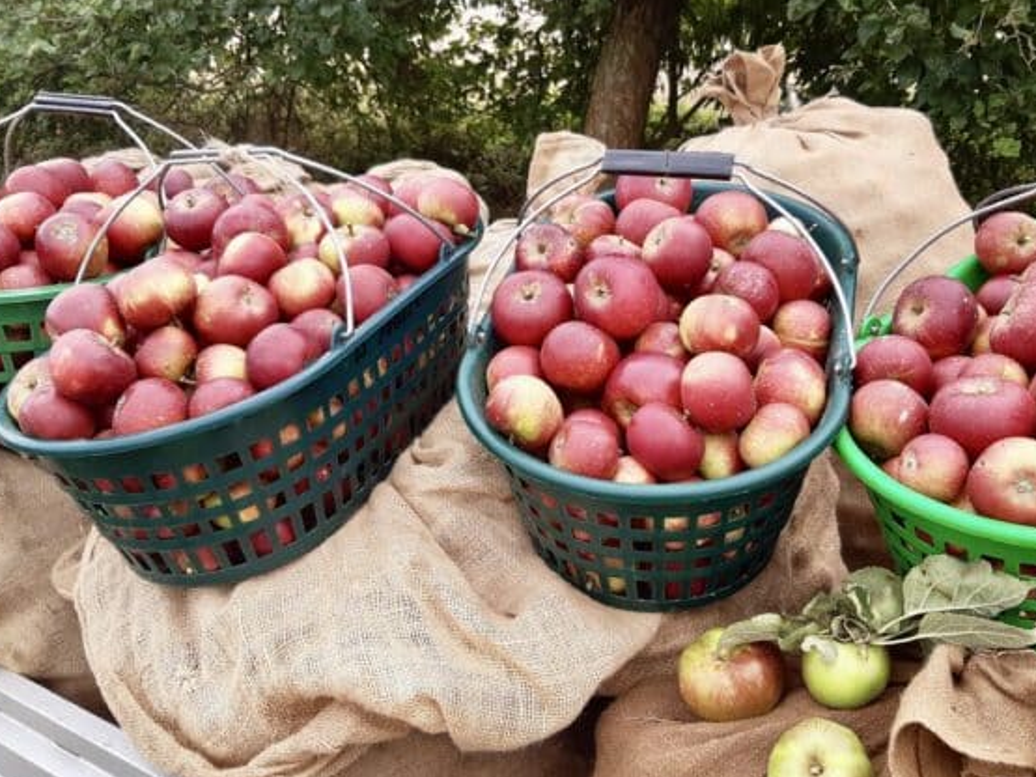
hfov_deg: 51.3
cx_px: 541
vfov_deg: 39.6
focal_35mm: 36
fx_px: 1077
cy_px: 344
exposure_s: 1/232
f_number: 1.7
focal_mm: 3.92
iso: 40
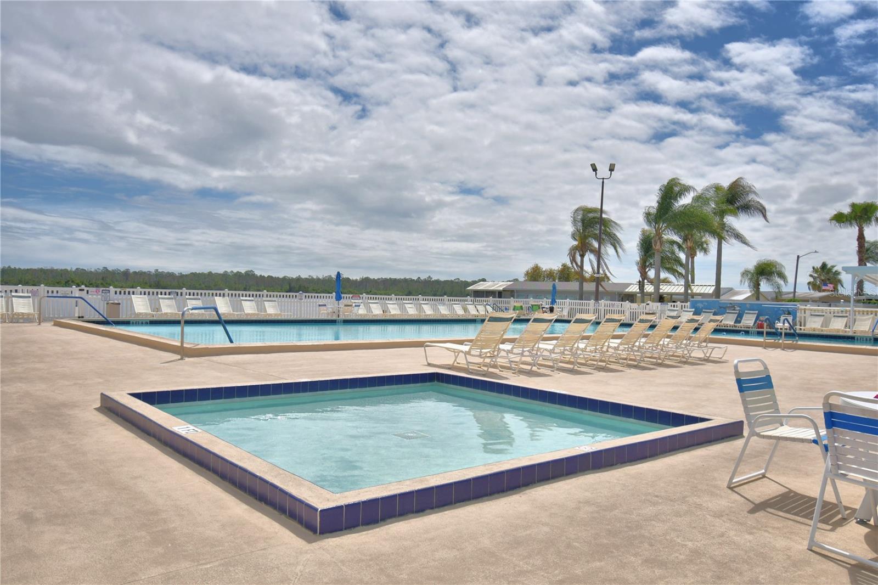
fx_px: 658
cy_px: 292
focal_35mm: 27
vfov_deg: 47.9
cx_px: 439
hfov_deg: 67.4
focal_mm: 18
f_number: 5.6
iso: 100
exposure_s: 1/2000
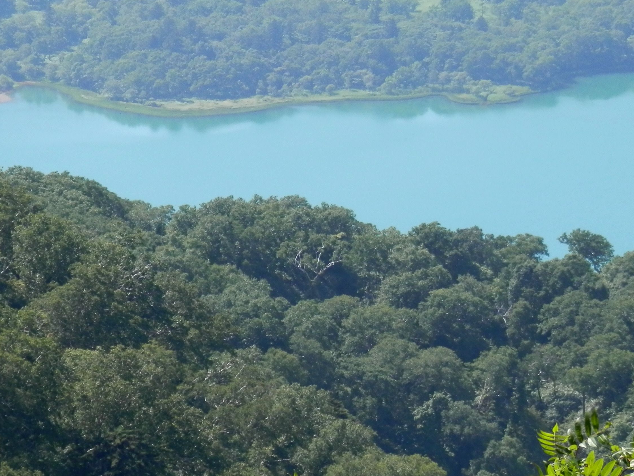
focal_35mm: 295
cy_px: 204
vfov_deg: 5.0
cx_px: 357
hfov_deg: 6.7
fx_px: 5404
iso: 80
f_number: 5.5
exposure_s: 1/200
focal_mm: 27.5
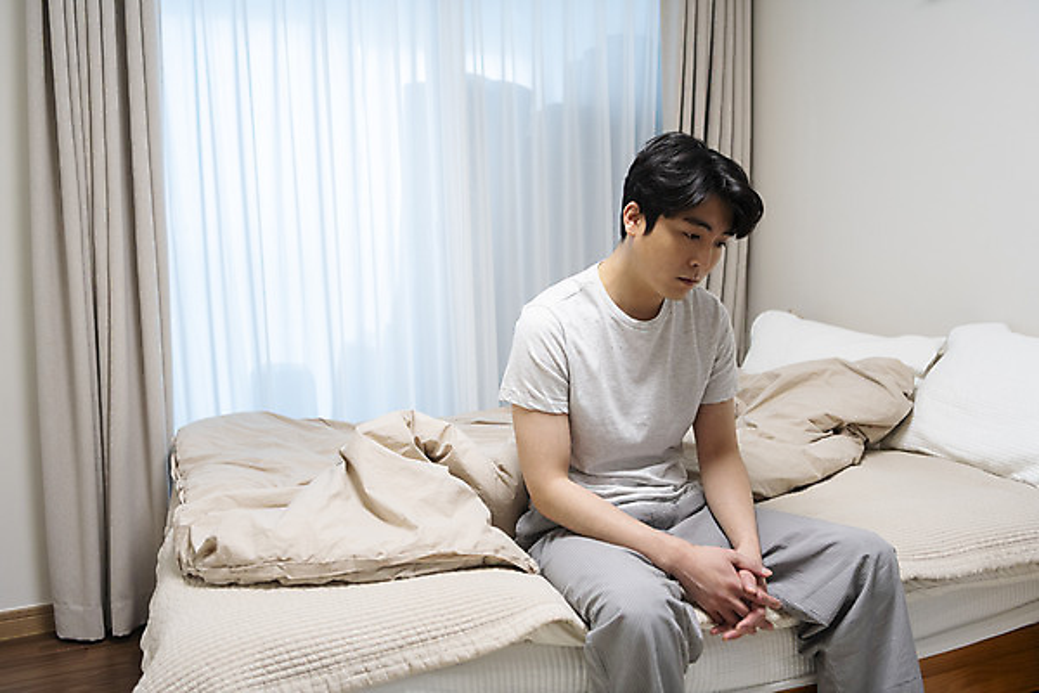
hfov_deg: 60.3
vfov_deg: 42.3
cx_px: 520
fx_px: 895
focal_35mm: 31
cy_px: 346
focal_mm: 31
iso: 800
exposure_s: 1/100
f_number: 3.2
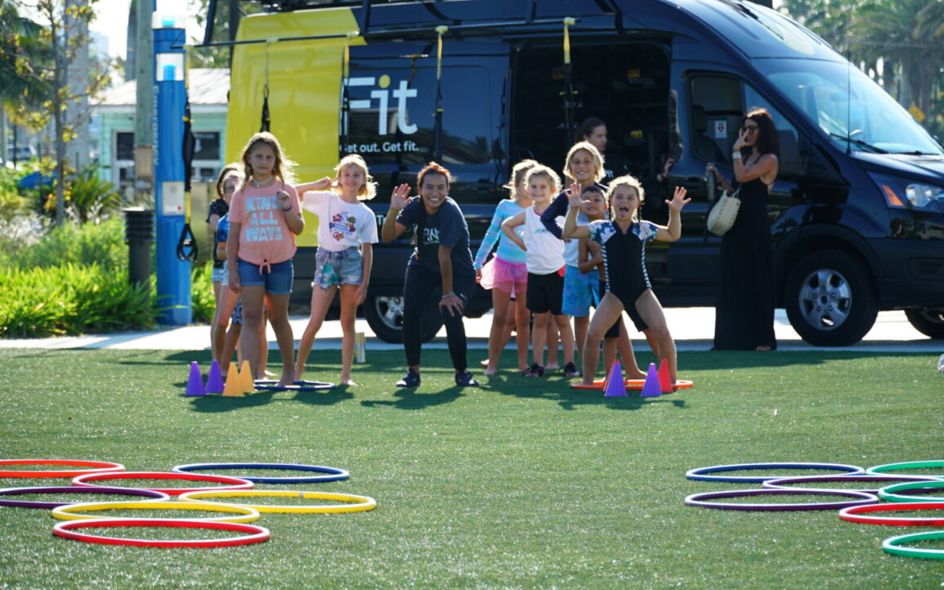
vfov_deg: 10.6
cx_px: 474
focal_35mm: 123
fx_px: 3164
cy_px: 302
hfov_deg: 17.0
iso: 100
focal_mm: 80
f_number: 4.5
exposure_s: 1/320
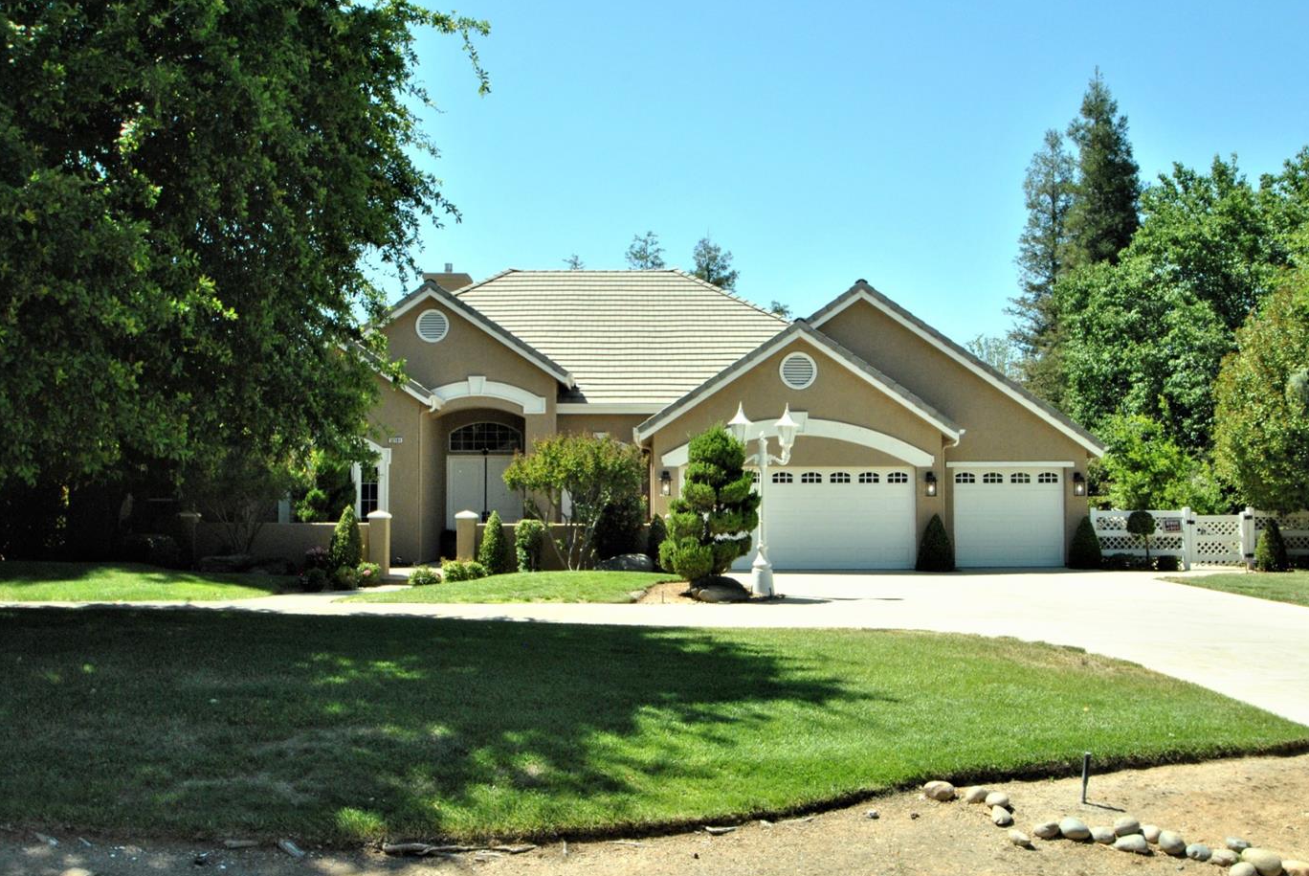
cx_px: 699
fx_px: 1257
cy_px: 444
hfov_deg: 54.9
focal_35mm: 35
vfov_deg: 38.4
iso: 800
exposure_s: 1/500
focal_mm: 21
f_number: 11
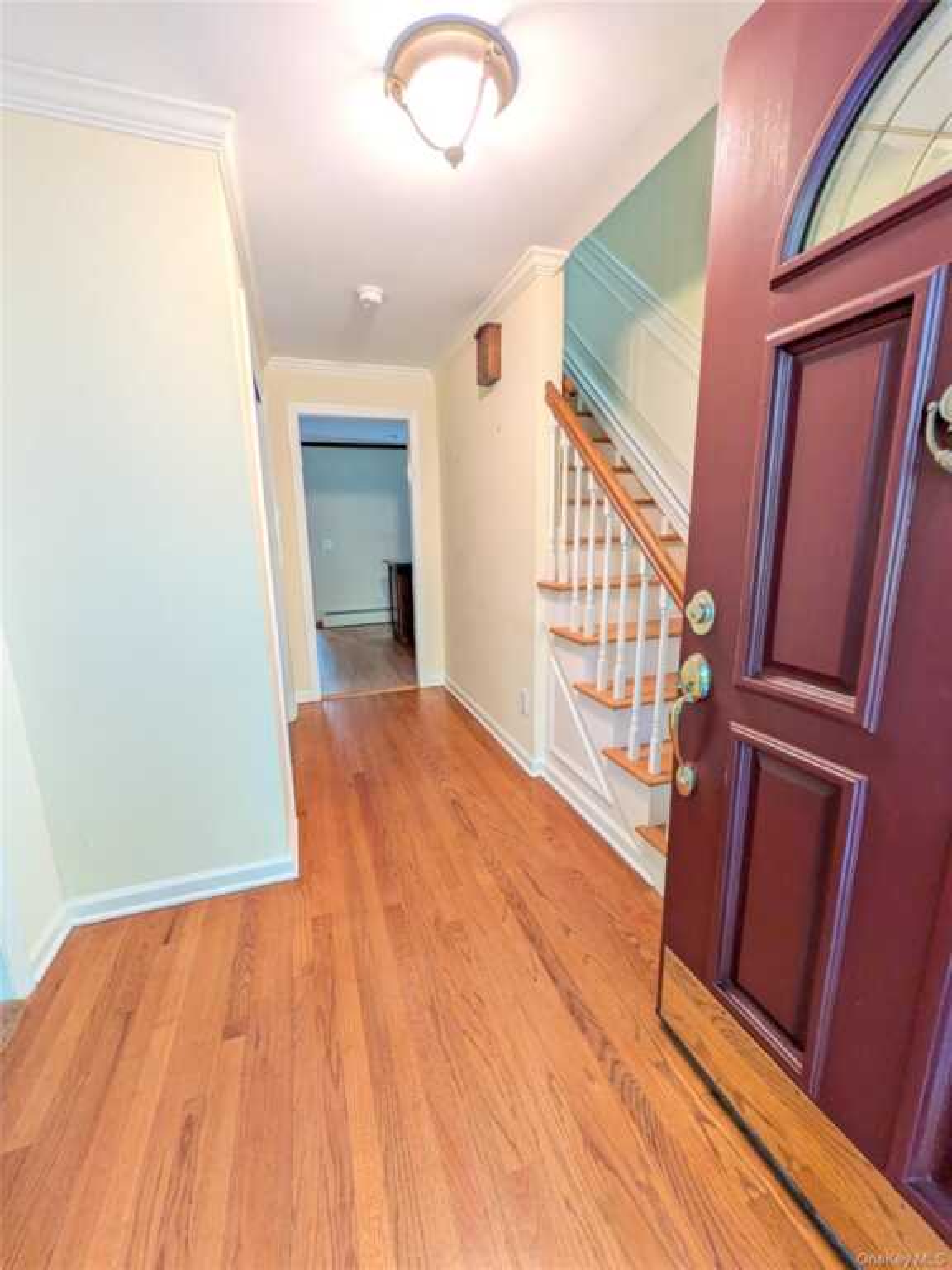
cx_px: 476
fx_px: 513
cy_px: 635
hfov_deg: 85.7
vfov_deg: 102.1
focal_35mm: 14
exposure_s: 1/20
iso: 266
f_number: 2.2
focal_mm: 1.83
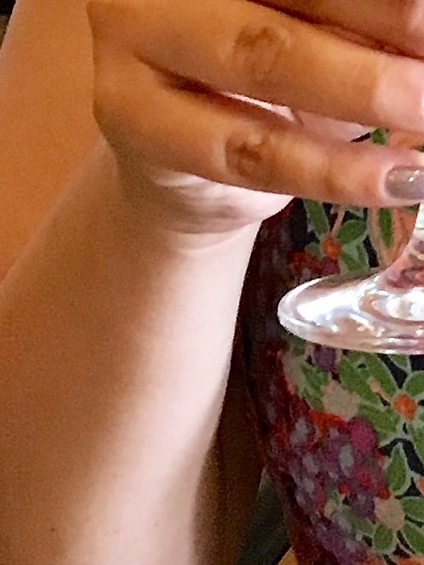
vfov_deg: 10.9
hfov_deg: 8.1
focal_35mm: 176
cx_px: 756
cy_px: -237
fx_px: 2874
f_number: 2.2
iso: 200
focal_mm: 4.15
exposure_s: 1/24
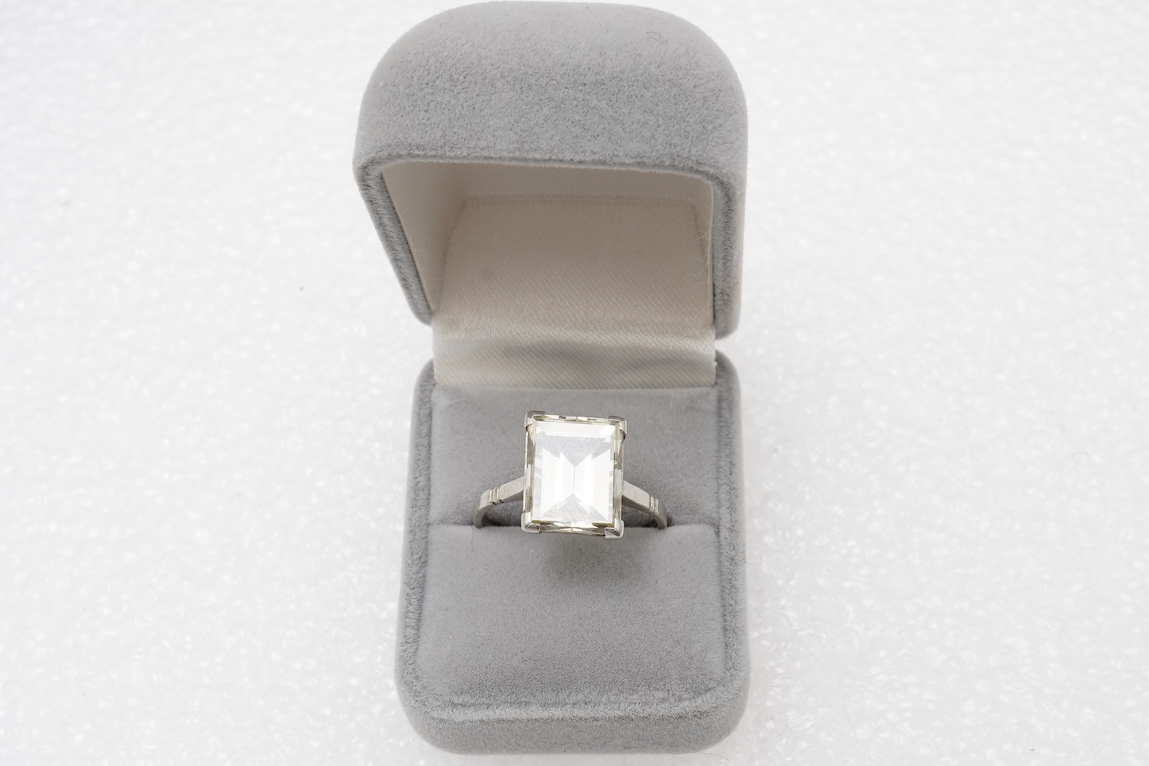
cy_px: 470
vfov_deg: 24.1
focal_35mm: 56
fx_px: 1787
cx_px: 603
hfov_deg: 35.6
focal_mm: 30
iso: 500
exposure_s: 1/125
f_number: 20
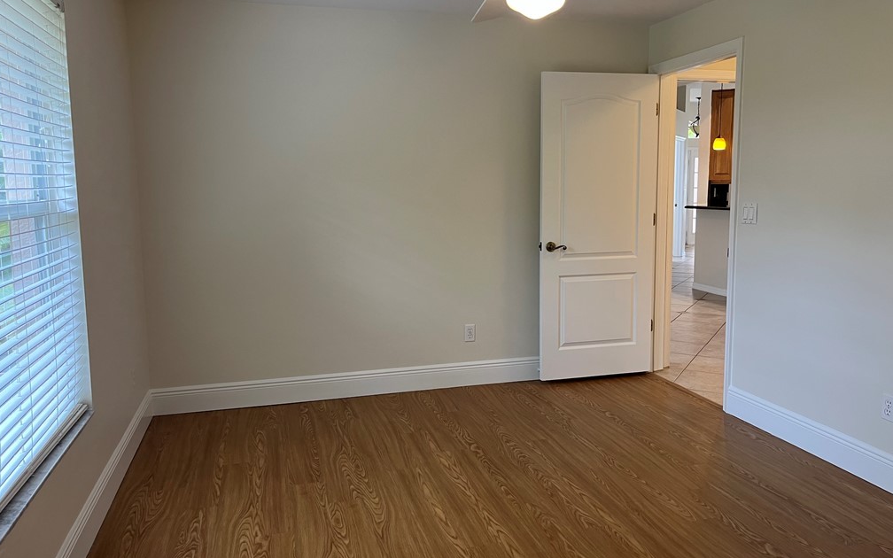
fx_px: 681
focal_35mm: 28
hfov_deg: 66.5
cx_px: 446
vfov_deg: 44.5
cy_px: 269
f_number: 1.6
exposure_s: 1/60
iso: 100
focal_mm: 5.1
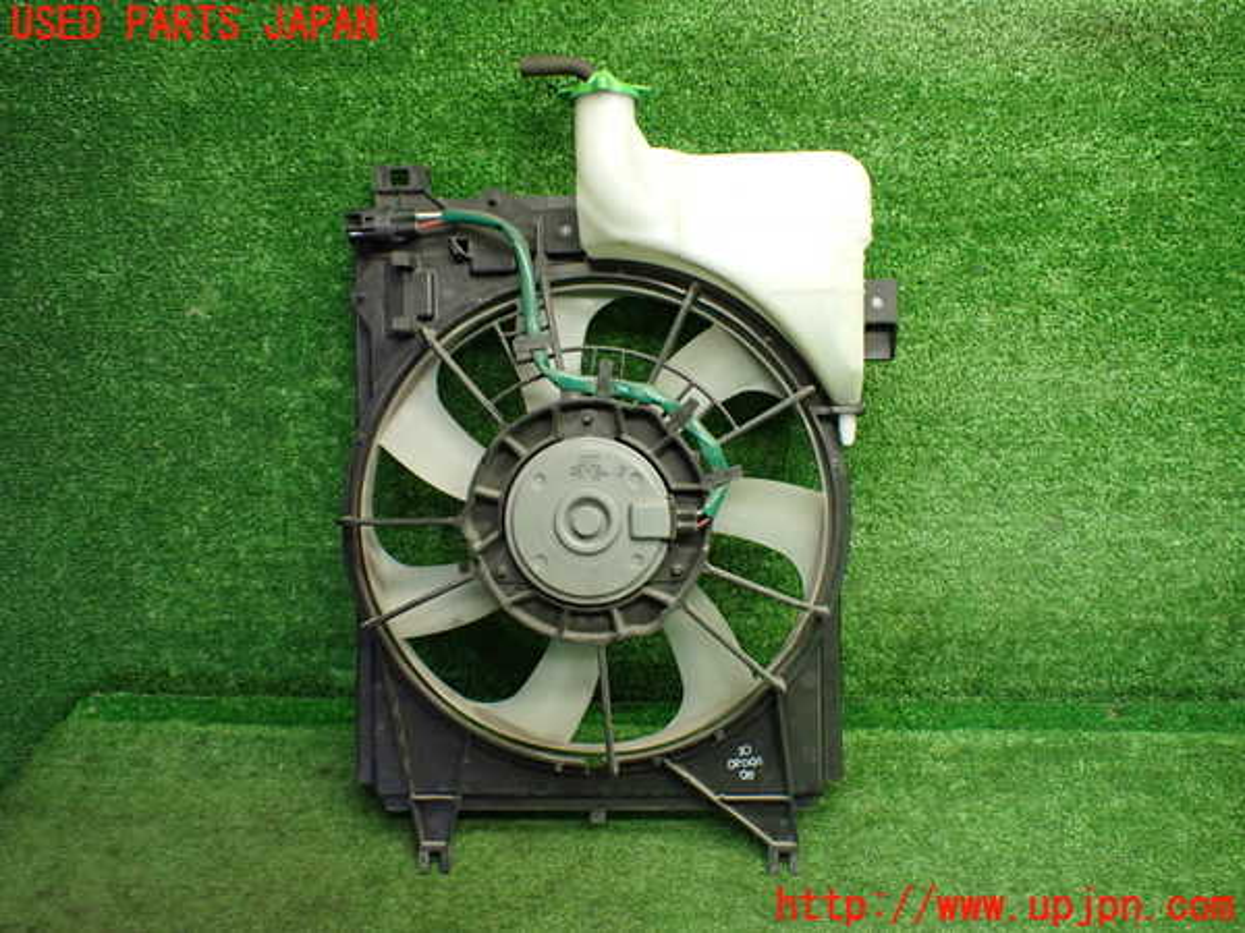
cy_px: 466
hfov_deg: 60.0
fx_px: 1079
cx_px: 622
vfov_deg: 46.8
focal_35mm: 30
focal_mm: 5.4
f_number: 2.3
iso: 640
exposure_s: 1/125
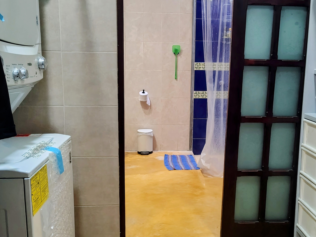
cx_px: 176
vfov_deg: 39.6
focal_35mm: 36
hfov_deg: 51.2
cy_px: 123
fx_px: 329
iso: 1647
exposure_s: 1/33.3
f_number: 1.8
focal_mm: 5.56
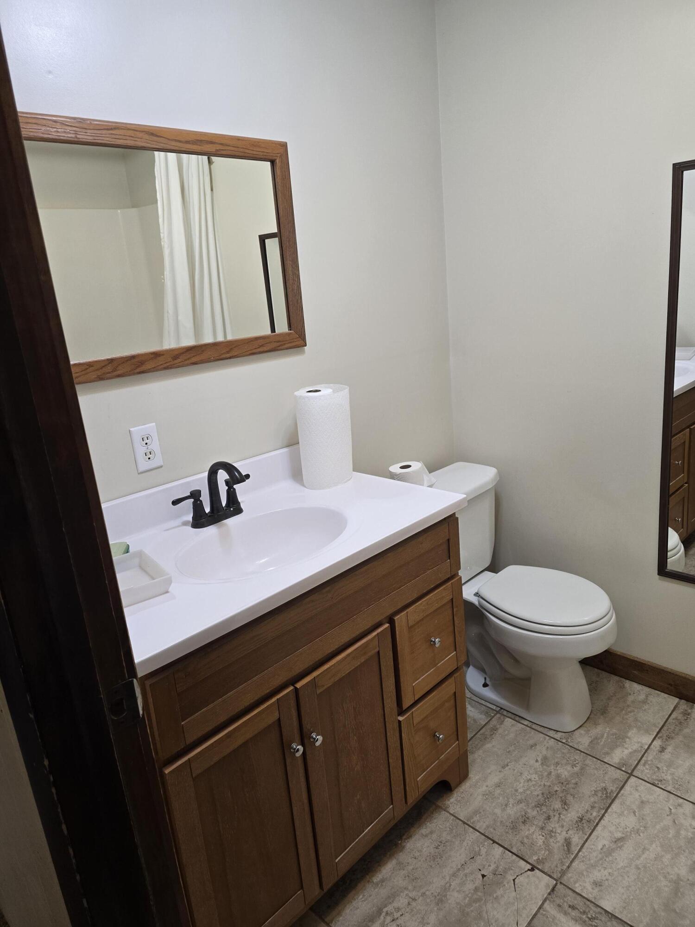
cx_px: 348
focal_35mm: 23
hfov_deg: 58.9
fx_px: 616
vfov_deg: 73.9
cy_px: 464
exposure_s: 1/120
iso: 200
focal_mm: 6.3
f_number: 1.7
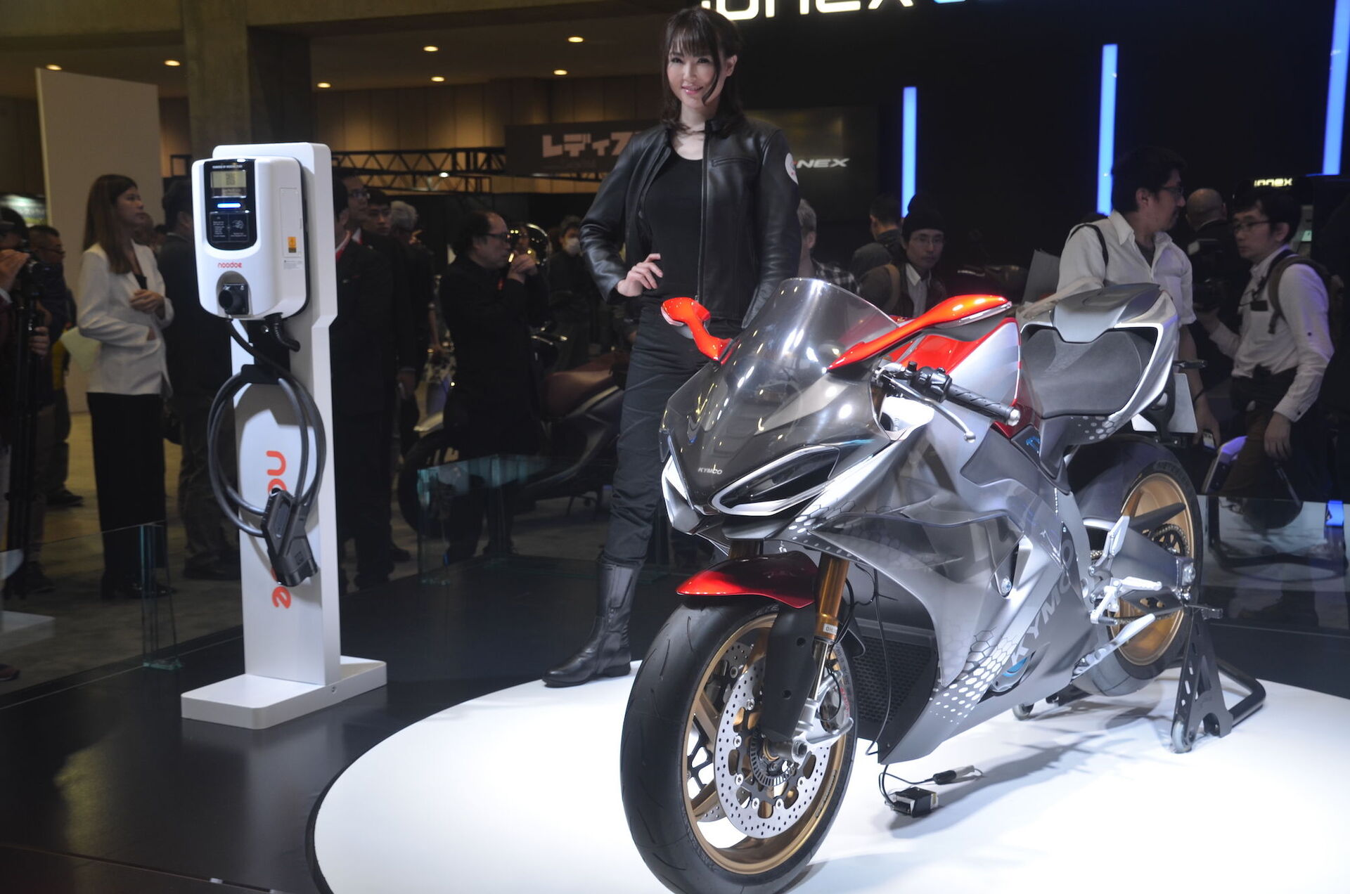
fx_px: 1684
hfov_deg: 43.7
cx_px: 675
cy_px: 447
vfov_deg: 29.7
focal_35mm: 45
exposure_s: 1/100
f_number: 4.2
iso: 200
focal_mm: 30
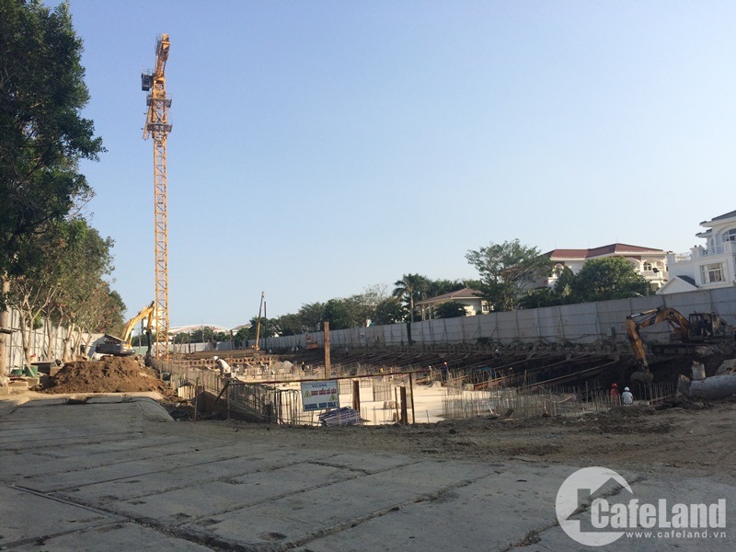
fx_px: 617
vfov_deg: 48.2
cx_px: 368
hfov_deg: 61.7
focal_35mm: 29
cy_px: 276
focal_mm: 4.15
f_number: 2.2
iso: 32
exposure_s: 1/1953
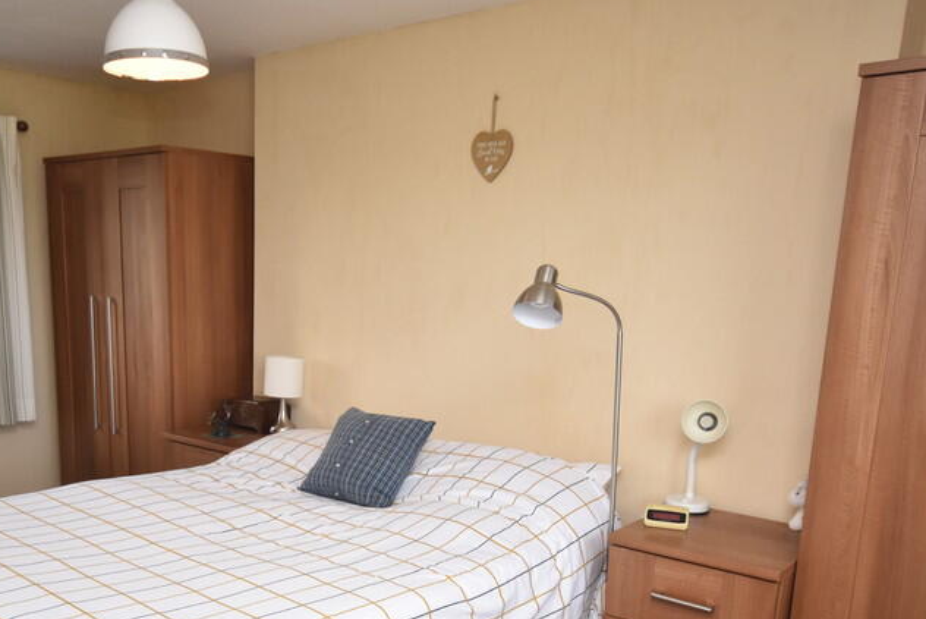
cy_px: 466
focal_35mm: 34
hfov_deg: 55.2
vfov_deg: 37.9
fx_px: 875
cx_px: 352
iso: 800
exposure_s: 1/125
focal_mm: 14
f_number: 4.8
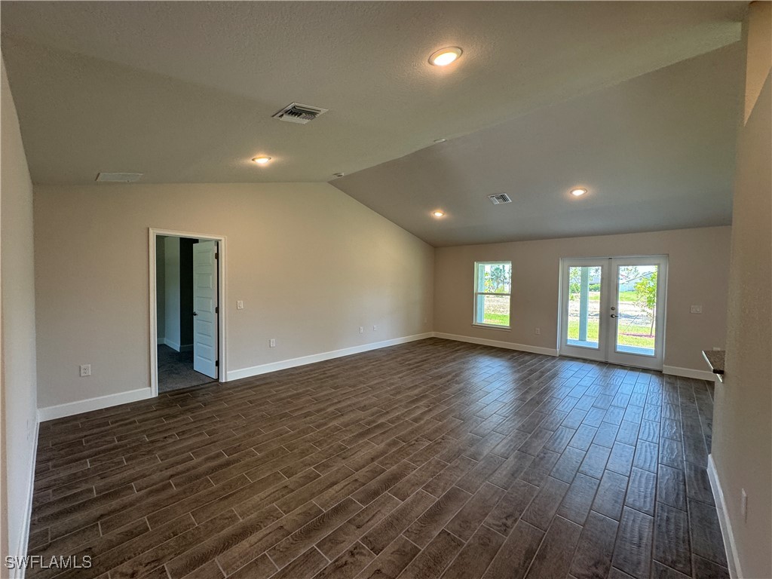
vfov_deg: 85.7
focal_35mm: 14
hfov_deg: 102.1
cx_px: 386
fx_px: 312
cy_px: 290
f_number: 2.2
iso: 160
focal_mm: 2.22
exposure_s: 1/120
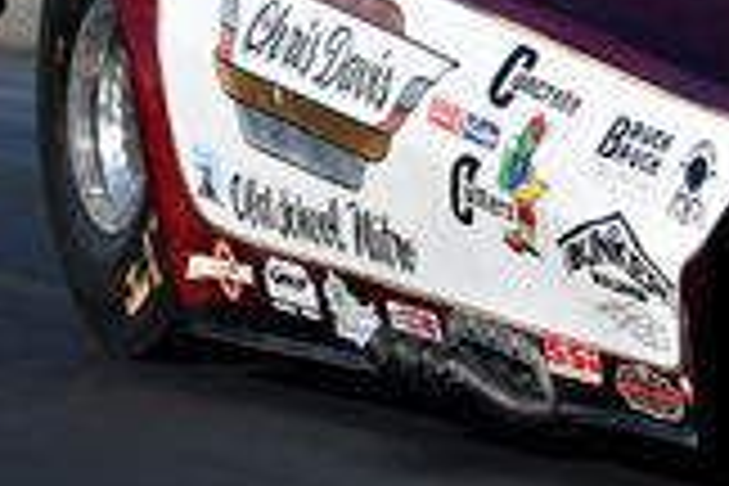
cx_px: 832
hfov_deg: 6.3
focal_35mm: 325
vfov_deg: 4.2
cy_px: 32
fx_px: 6581
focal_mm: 70
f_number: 5.6
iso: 160
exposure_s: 1/1250
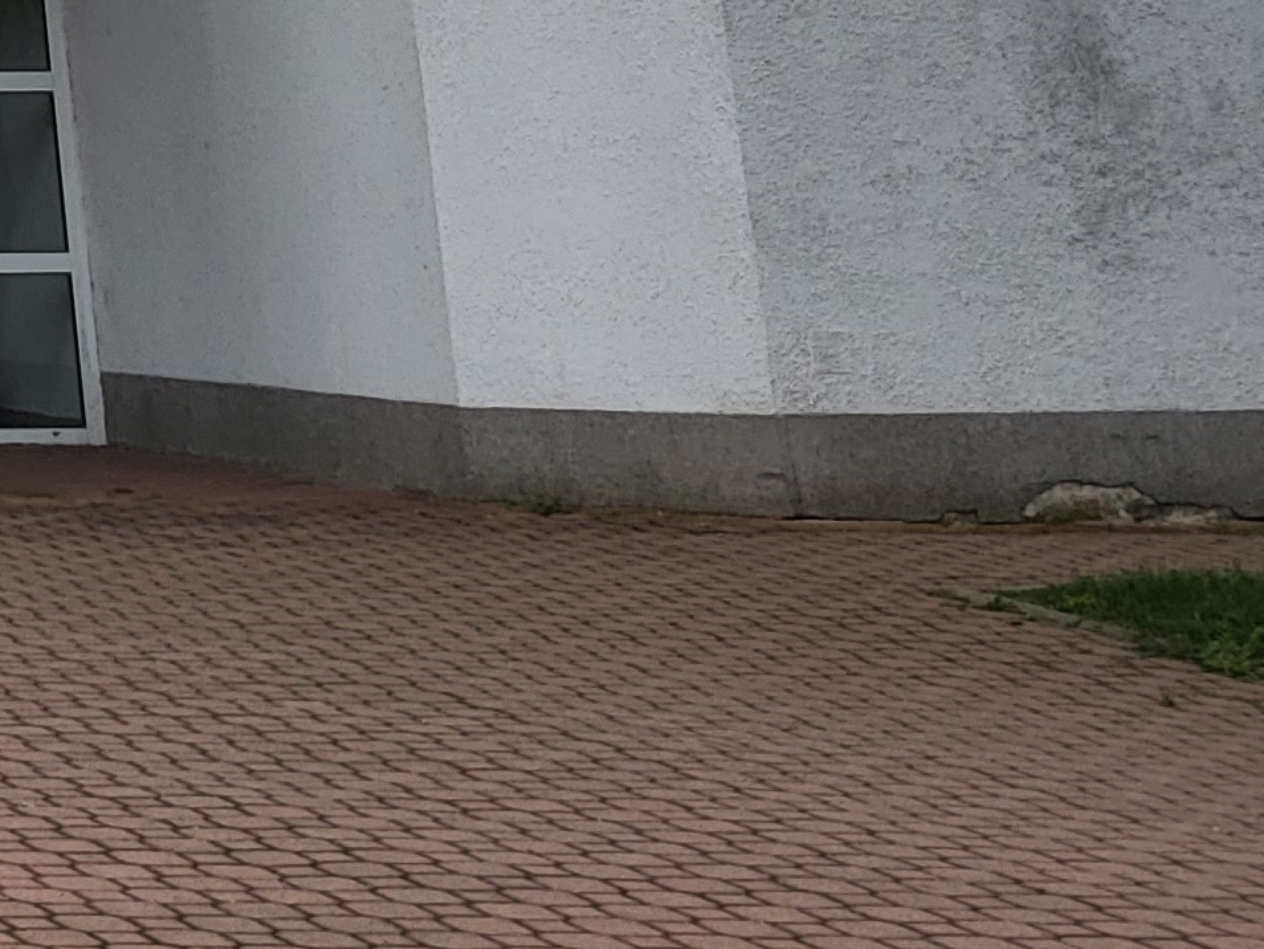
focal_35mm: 109
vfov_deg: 12.4
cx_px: -1322
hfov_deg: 14.6
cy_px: -773
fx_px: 3981
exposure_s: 1/128
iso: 40
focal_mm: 5.4
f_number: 1.8
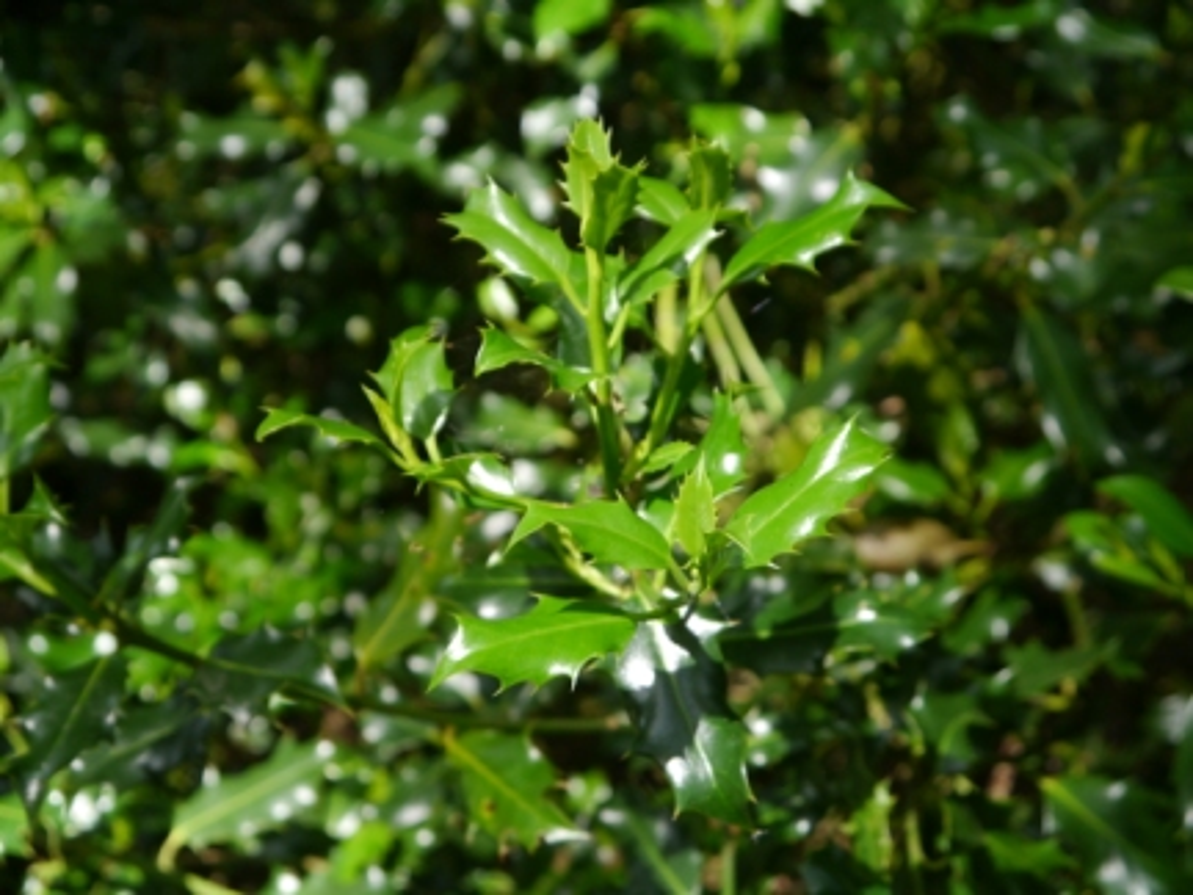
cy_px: 448
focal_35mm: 52
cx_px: 596
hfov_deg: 36.8
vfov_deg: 28.0
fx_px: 1792
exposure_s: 1/60
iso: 160
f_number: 4.7
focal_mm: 26
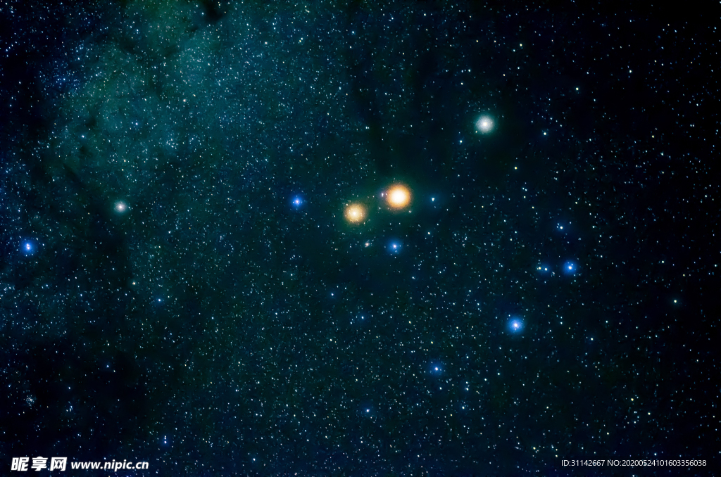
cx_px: 360
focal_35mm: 72
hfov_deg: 28.1
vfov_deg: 18.8
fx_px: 1439
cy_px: 238
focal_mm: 48
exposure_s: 10
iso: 3200
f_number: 2.8
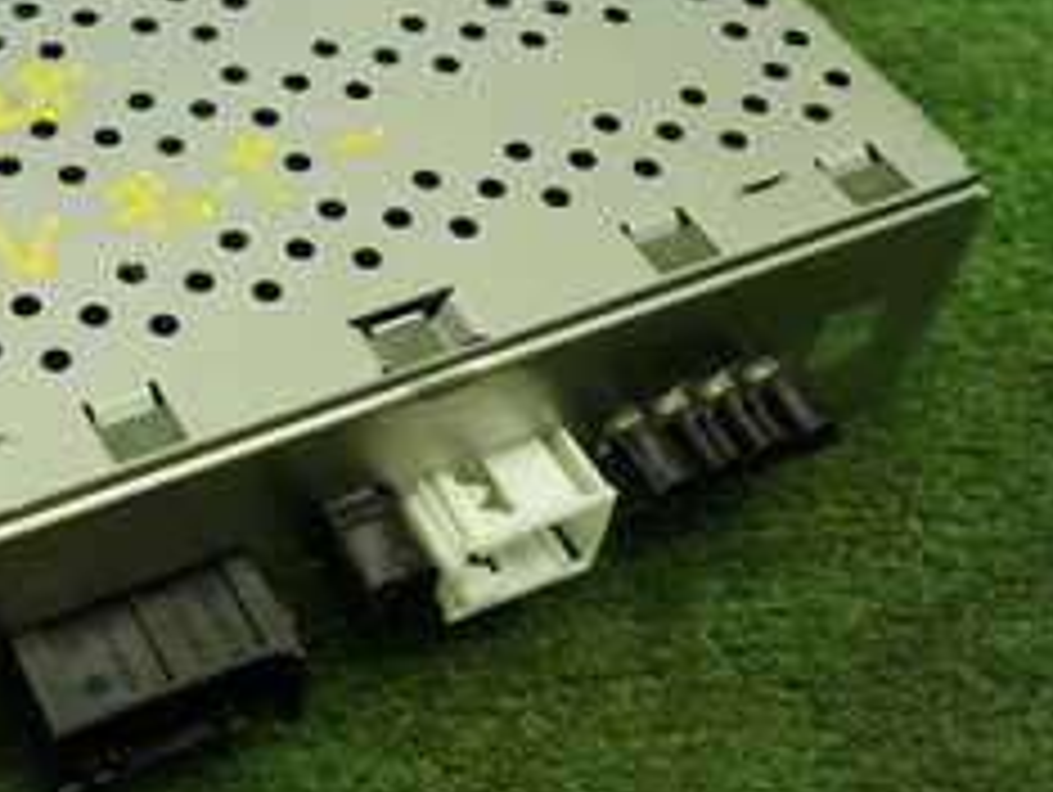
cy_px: 248
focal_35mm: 64
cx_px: 184
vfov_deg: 22.8
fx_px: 1949
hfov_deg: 29.4
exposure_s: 1/60
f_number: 2
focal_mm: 4.5
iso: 125
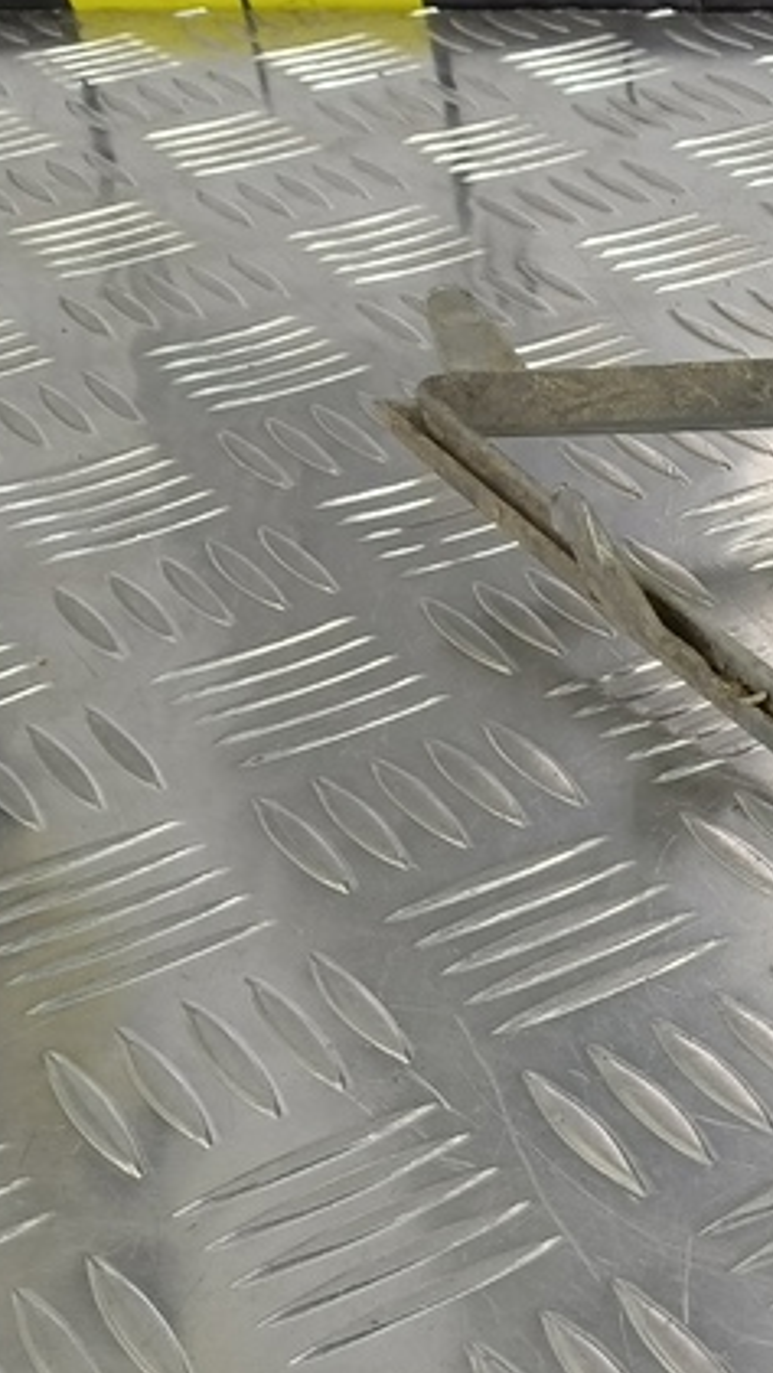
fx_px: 2221
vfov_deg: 34.3
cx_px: 1569
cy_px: 812
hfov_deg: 15.5
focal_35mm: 61
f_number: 1.6
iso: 99
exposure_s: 1/50
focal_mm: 4.11
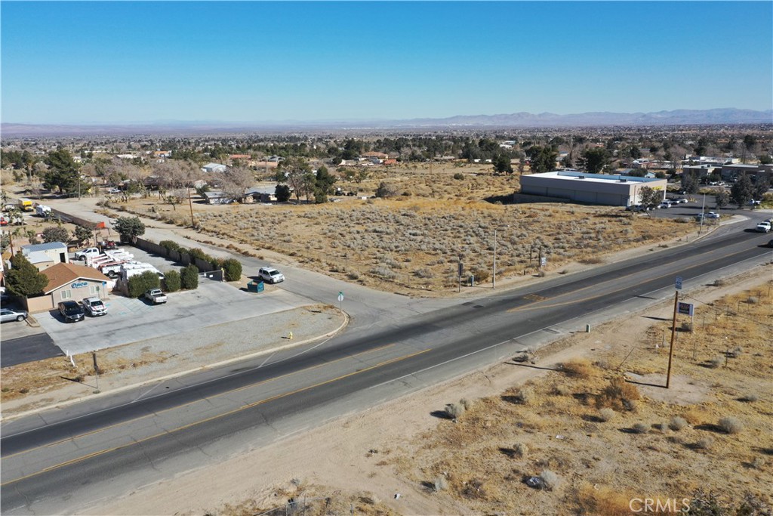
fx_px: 601
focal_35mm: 28
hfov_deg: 65.5
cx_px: 386
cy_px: 258
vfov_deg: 46.4
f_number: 6.3
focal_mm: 10.26
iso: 100
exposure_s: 1/500
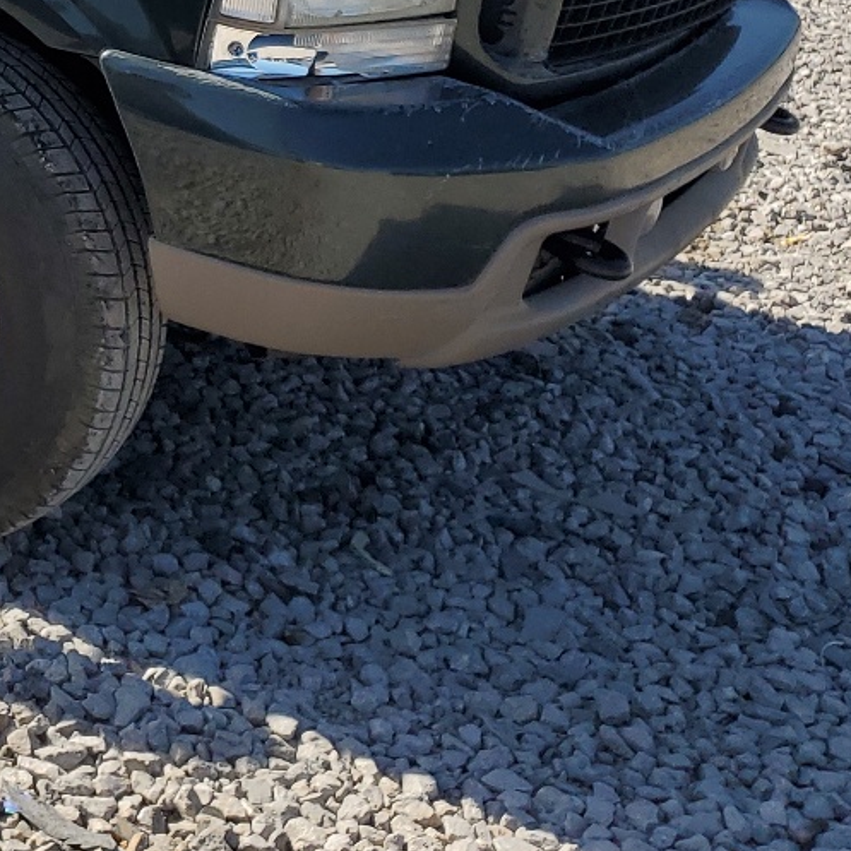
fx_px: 2058
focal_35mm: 74
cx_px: -312
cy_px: -128
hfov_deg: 20.9
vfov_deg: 21.9
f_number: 1.5
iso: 50
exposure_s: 1/3333
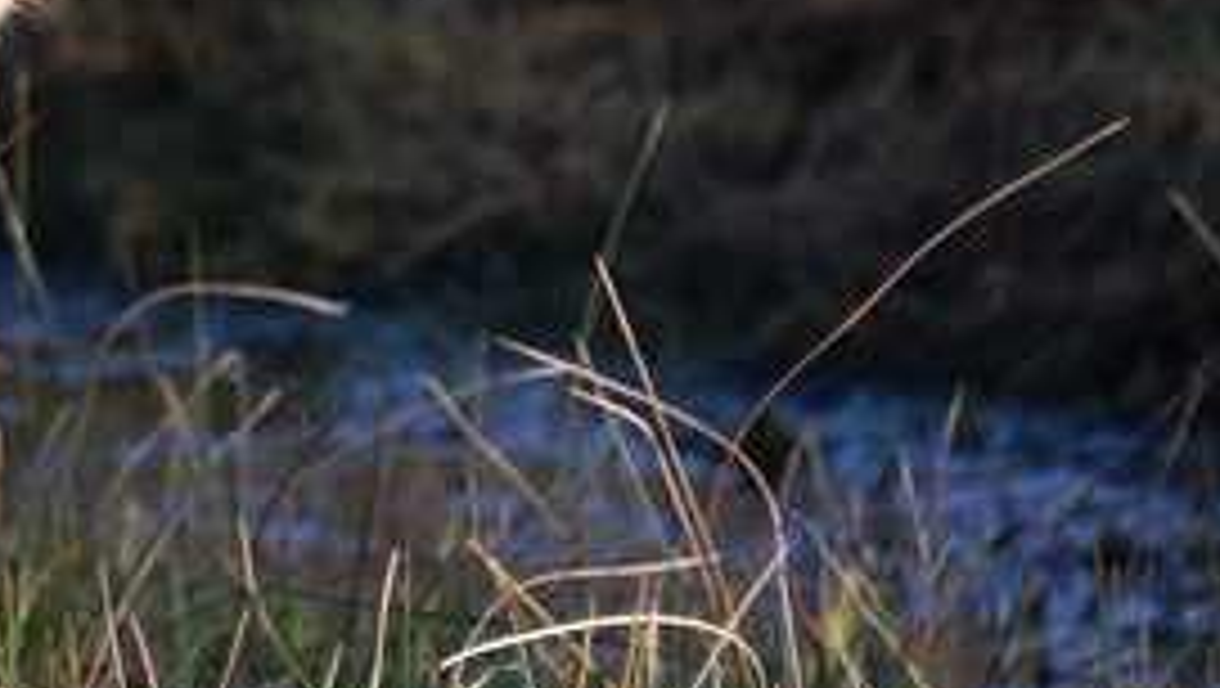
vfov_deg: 1.5
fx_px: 25611
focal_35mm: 791
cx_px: -59
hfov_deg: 2.7
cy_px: -418
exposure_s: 1/320
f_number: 5.6
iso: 200
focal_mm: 160
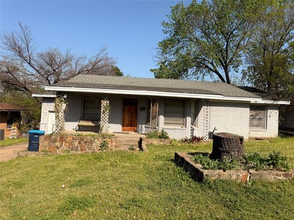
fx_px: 204
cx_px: 147
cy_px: 110
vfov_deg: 56.8
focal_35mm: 24
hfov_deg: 71.6
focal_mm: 6.76
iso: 80
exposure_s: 1/5319
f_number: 1.78
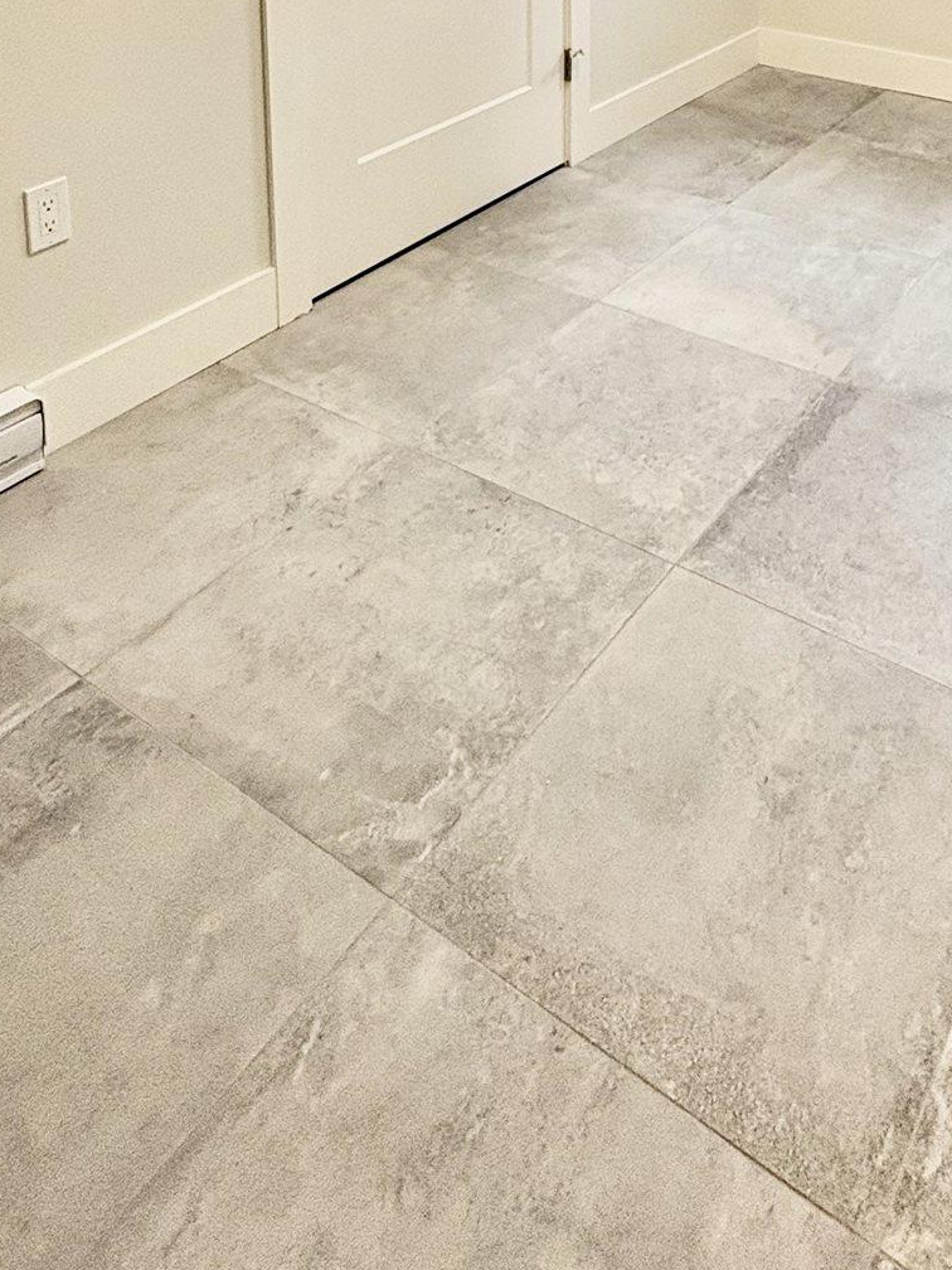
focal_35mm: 32
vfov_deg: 43.5
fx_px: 1173
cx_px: 752
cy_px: -137
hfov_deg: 42.3
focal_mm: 2.22
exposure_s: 1/60
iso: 200
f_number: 2.2
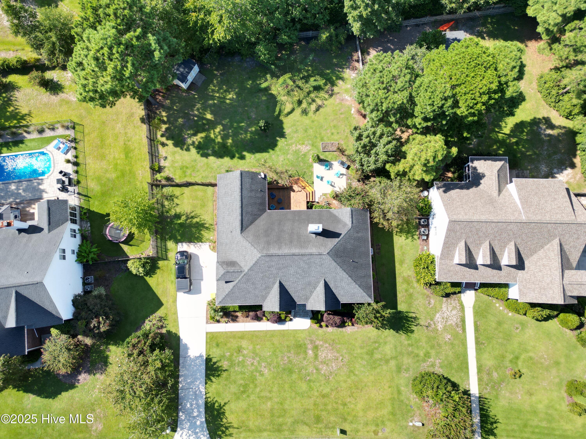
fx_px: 406
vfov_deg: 56.8
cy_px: 220
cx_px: 293
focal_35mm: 24
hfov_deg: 71.6
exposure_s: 1/1500
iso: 120
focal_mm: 6.72
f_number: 1.7
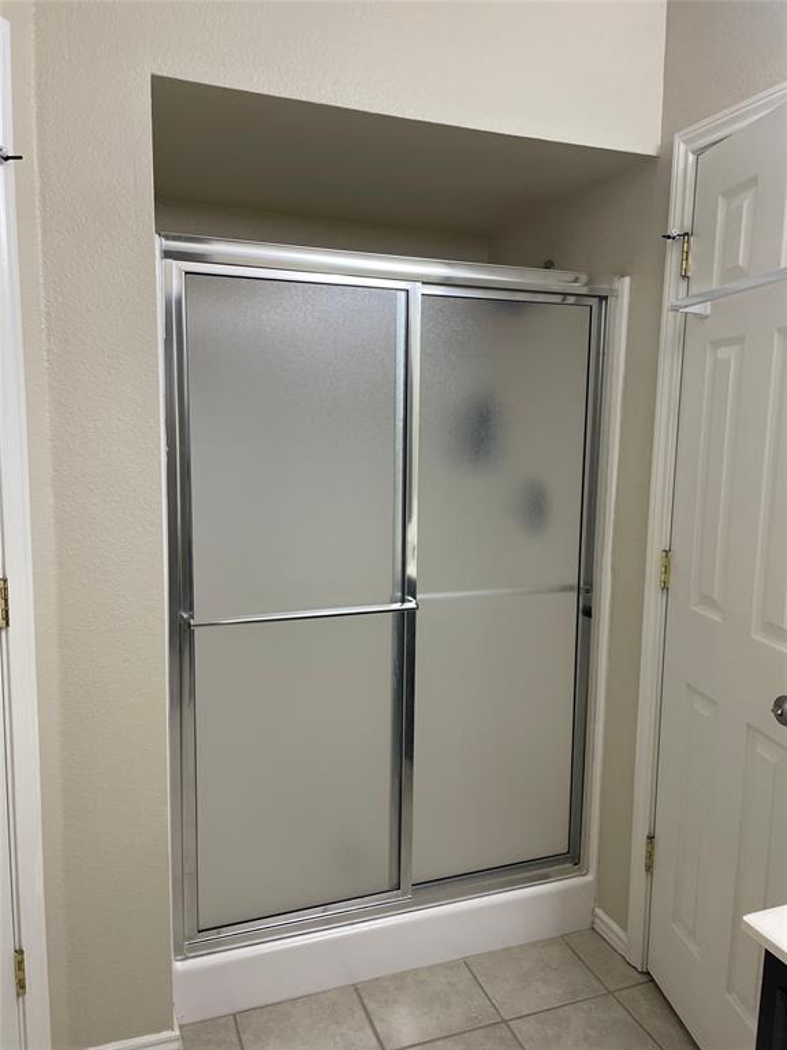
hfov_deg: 53.1
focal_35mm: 26
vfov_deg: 67.3
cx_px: 394
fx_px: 788
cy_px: 525
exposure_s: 1/60
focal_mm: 4.2
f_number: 1.6
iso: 80
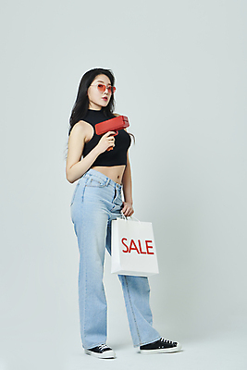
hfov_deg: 19.5
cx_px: 124
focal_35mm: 70
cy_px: 185
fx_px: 720
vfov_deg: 28.8
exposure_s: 1/125
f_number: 11
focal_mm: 70
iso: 100
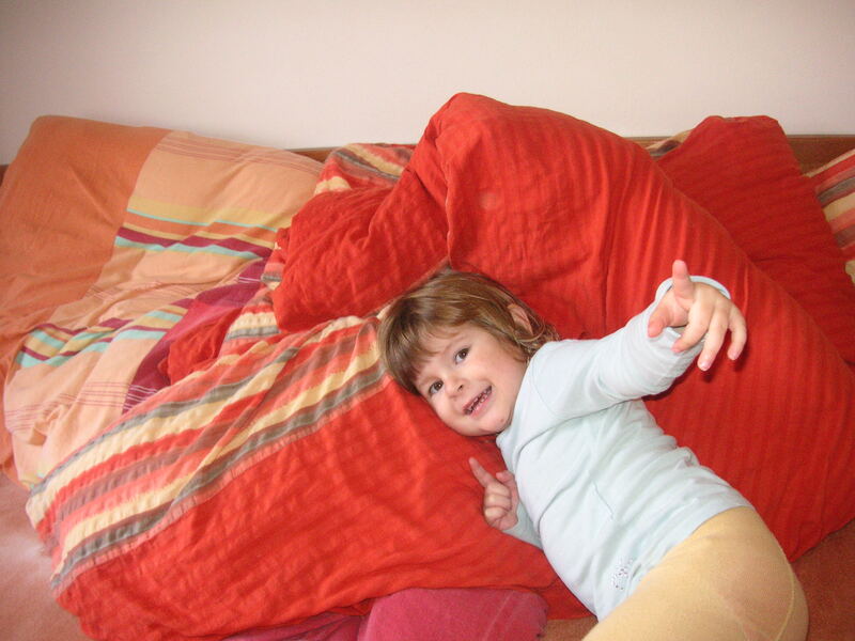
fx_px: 914
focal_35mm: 37
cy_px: 320
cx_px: 428
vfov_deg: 38.7
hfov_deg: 50.1
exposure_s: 1/45
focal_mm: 6.1
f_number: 2.8
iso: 160
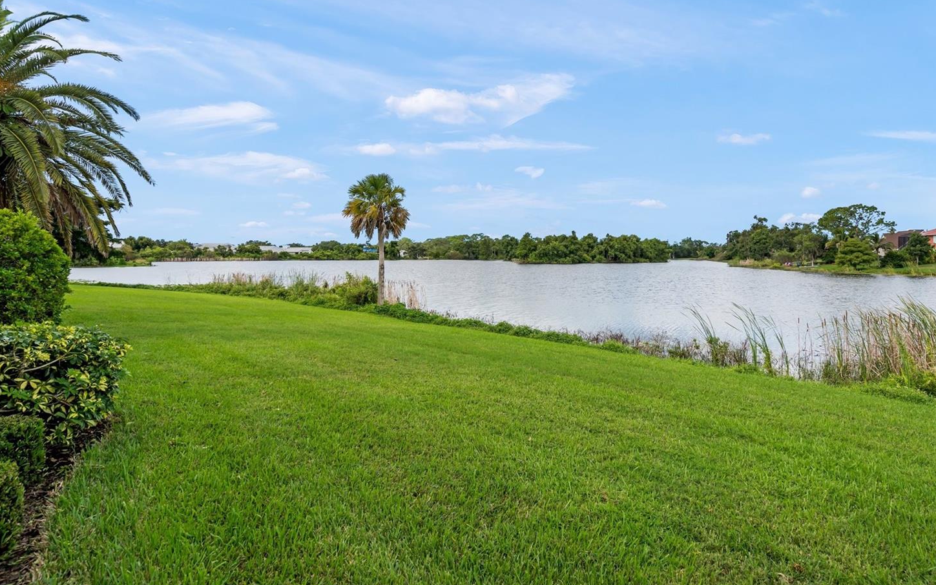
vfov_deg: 64.8
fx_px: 459
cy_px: 257
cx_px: 494
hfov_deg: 91.0
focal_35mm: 18
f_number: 6.3
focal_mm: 16
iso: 100
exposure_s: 1/400
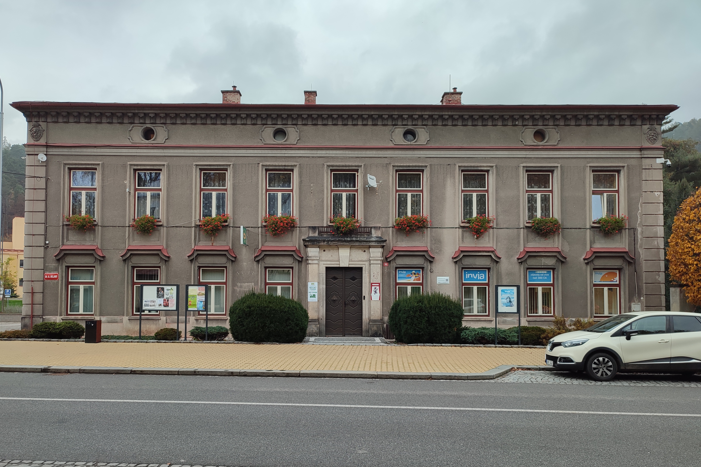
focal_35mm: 27
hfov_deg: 67.4
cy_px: 269
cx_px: 339
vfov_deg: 47.8
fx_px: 526
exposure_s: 1/100
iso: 92
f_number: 1.9
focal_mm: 6.04
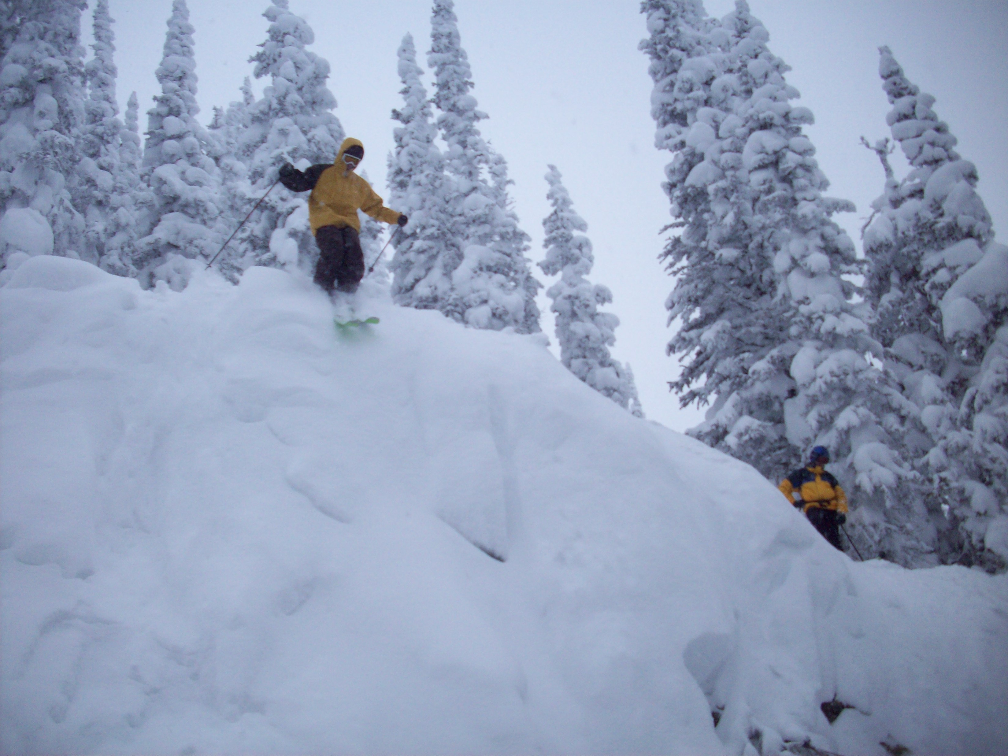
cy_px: 378
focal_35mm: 37
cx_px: 504
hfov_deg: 50.1
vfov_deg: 38.7
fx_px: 1077
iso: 80
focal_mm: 6.2
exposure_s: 1/472
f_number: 5.6
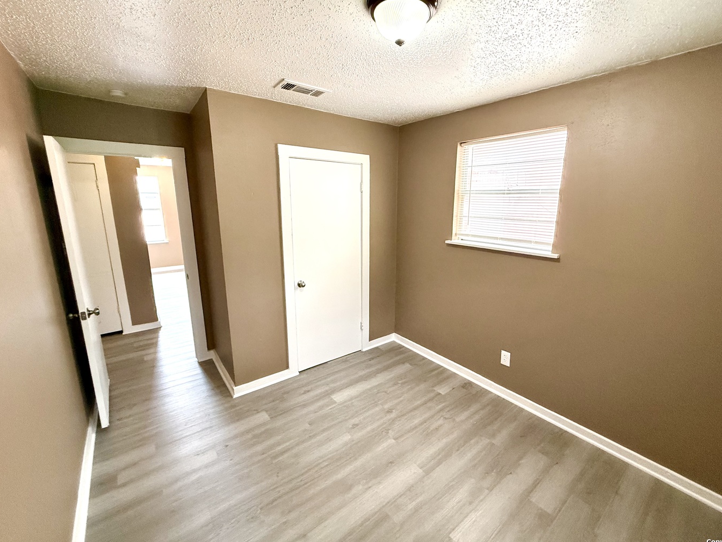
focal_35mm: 15
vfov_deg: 81.7
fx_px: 313
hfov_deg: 98.1
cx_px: 377
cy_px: 265
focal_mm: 2.22
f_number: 2.2
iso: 500
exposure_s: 1/120
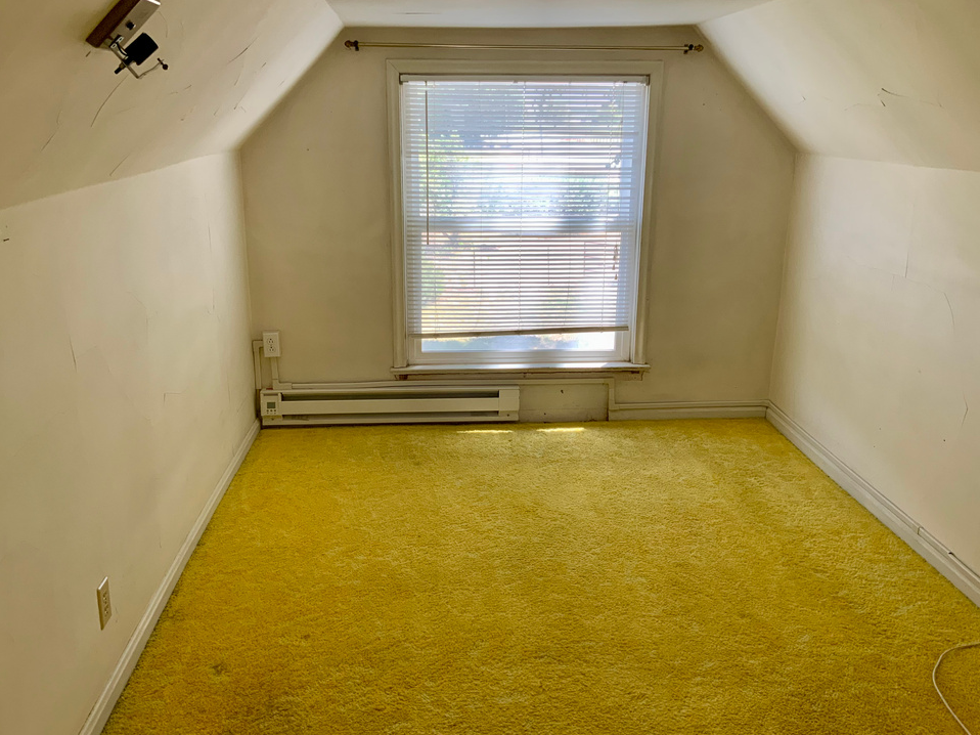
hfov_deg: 58.4
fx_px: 877
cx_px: 481
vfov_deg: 45.4
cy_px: 350
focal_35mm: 31
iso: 40
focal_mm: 3
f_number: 1.8
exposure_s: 1/60
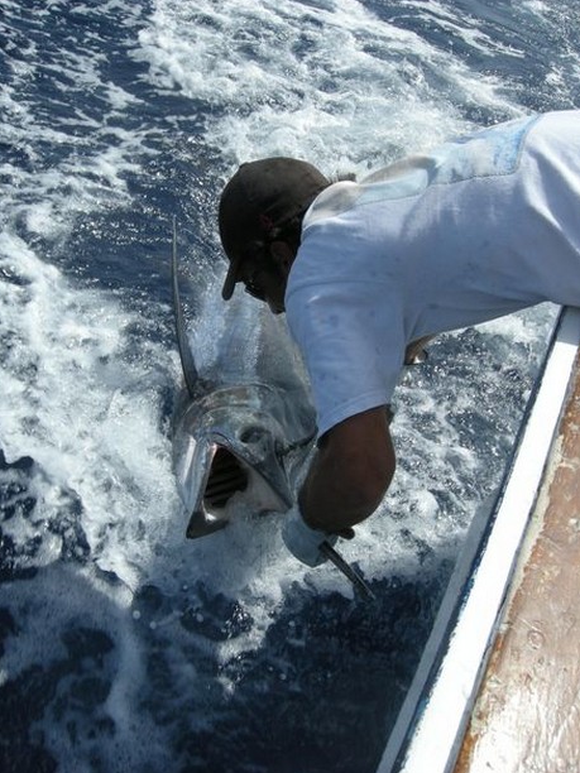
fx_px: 804
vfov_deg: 51.4
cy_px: 390
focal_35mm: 36
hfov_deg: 39.7
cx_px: 289
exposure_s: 1/317
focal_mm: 7.5
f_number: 6.1
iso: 64
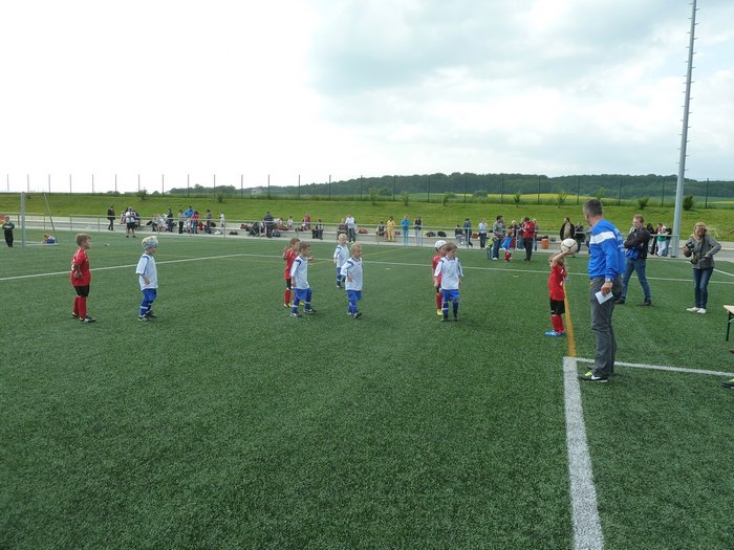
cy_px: 275
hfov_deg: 69.4
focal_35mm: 25
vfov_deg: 54.9
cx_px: 367
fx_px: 530
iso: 125
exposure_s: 1/320
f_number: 4
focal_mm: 4.1
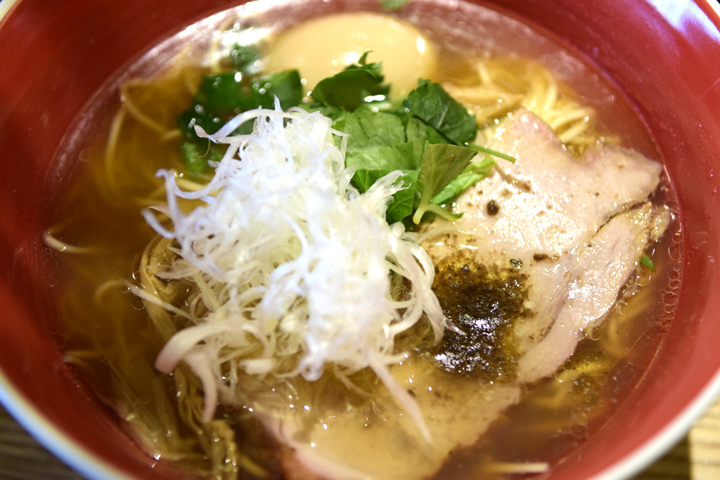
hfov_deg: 30.5
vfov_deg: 20.6
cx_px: 360
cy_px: 240
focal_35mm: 66
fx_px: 1320
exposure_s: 1/100
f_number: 2.8
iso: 1000
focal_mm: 44
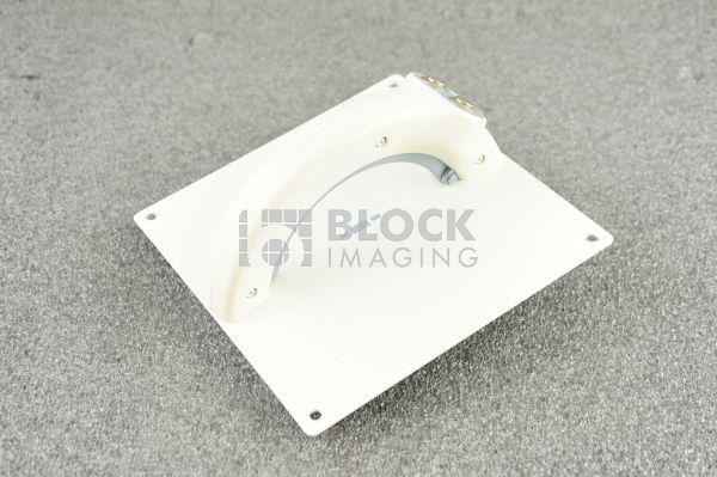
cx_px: 358
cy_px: 238
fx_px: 1094
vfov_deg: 24.6
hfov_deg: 36.3
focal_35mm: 55
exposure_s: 1/100
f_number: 6.3
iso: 800
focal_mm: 55
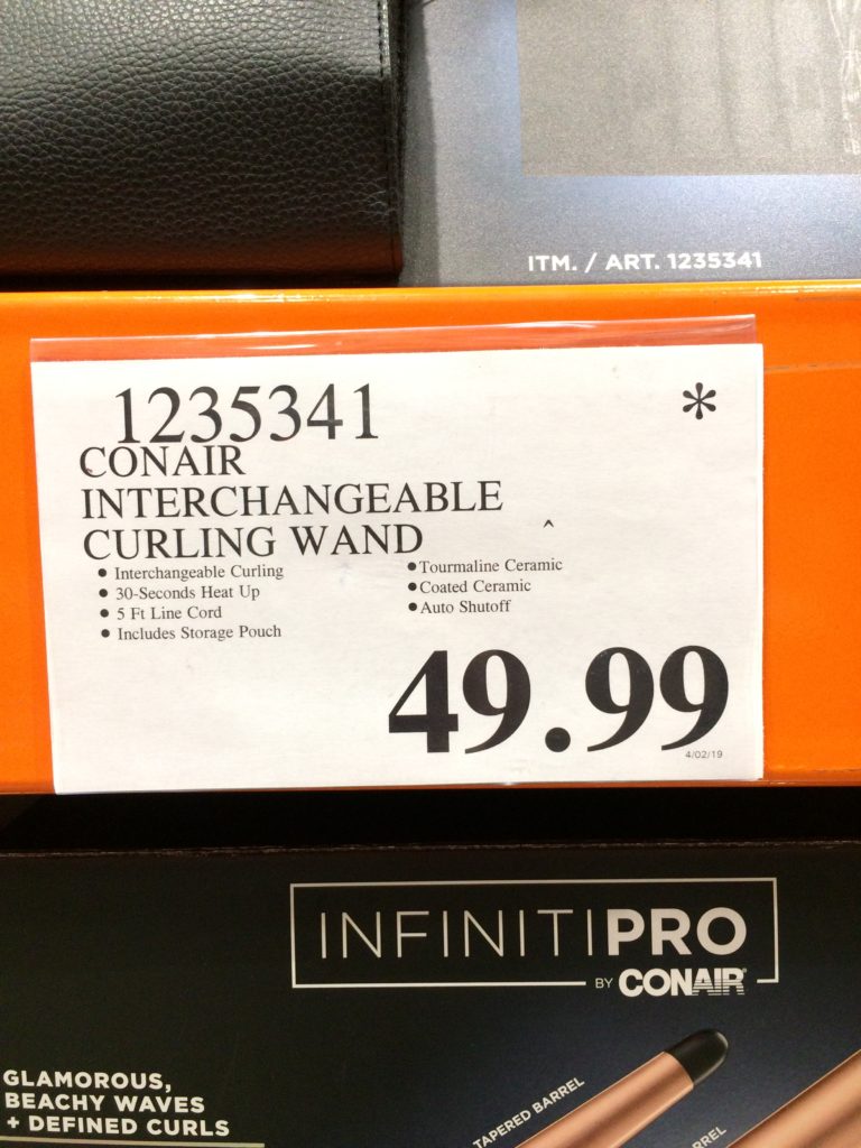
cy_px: 574
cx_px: 430
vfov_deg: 61.7
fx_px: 962
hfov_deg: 48.2
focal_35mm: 29
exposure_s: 1/30
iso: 160
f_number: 2.2
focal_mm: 4.15
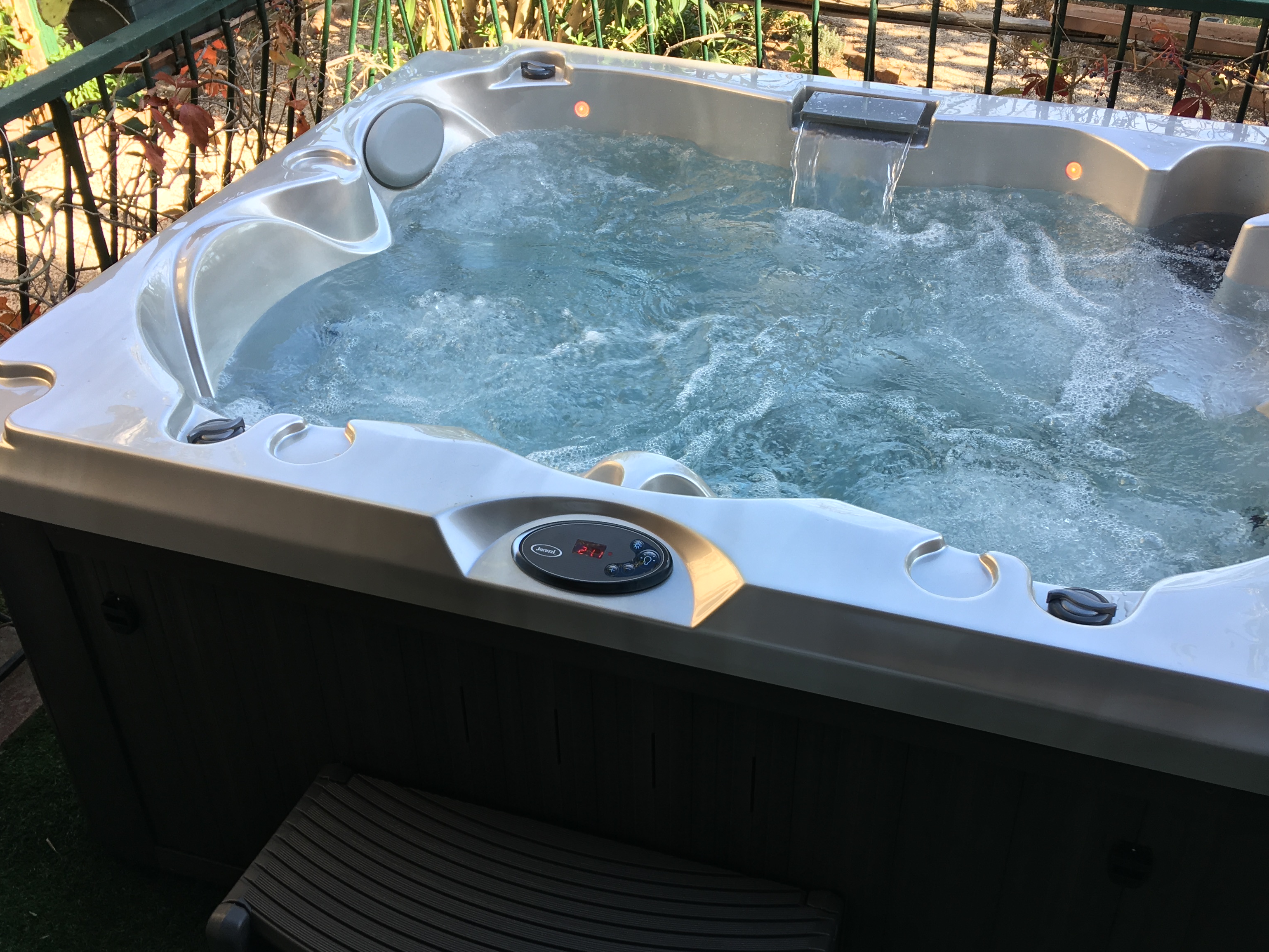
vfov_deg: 37.7
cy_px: 514
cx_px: 695
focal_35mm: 38
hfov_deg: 48.9
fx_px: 1393
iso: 25
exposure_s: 1/198
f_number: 2.2
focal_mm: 4.15
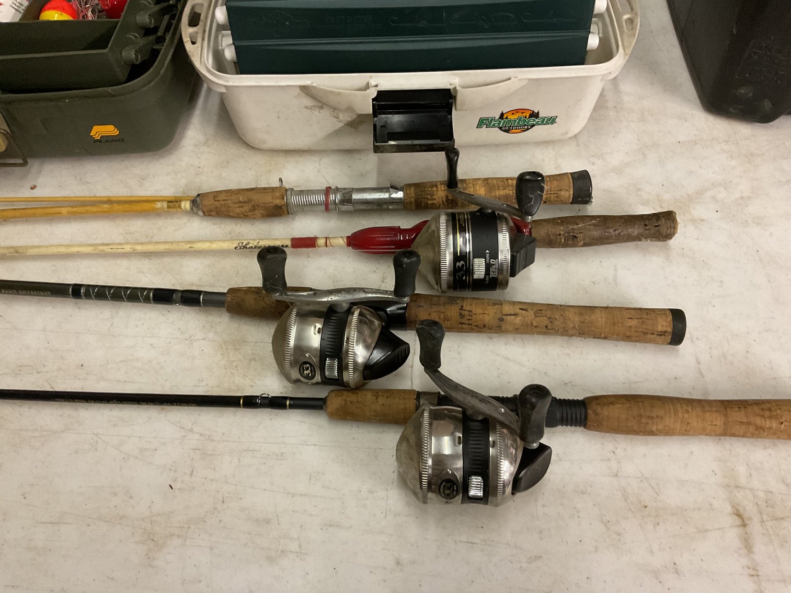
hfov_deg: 61.7
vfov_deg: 48.2
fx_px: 663
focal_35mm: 29
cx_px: 396
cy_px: 296
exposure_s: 1/60
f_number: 1.8
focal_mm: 3
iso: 250
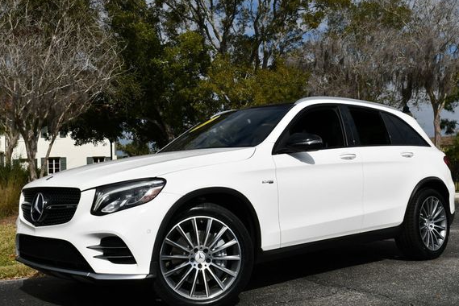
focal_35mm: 45
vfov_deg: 29.9
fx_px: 574
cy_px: 156
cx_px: 238
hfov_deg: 43.6
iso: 100
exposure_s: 1/500
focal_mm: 20
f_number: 11
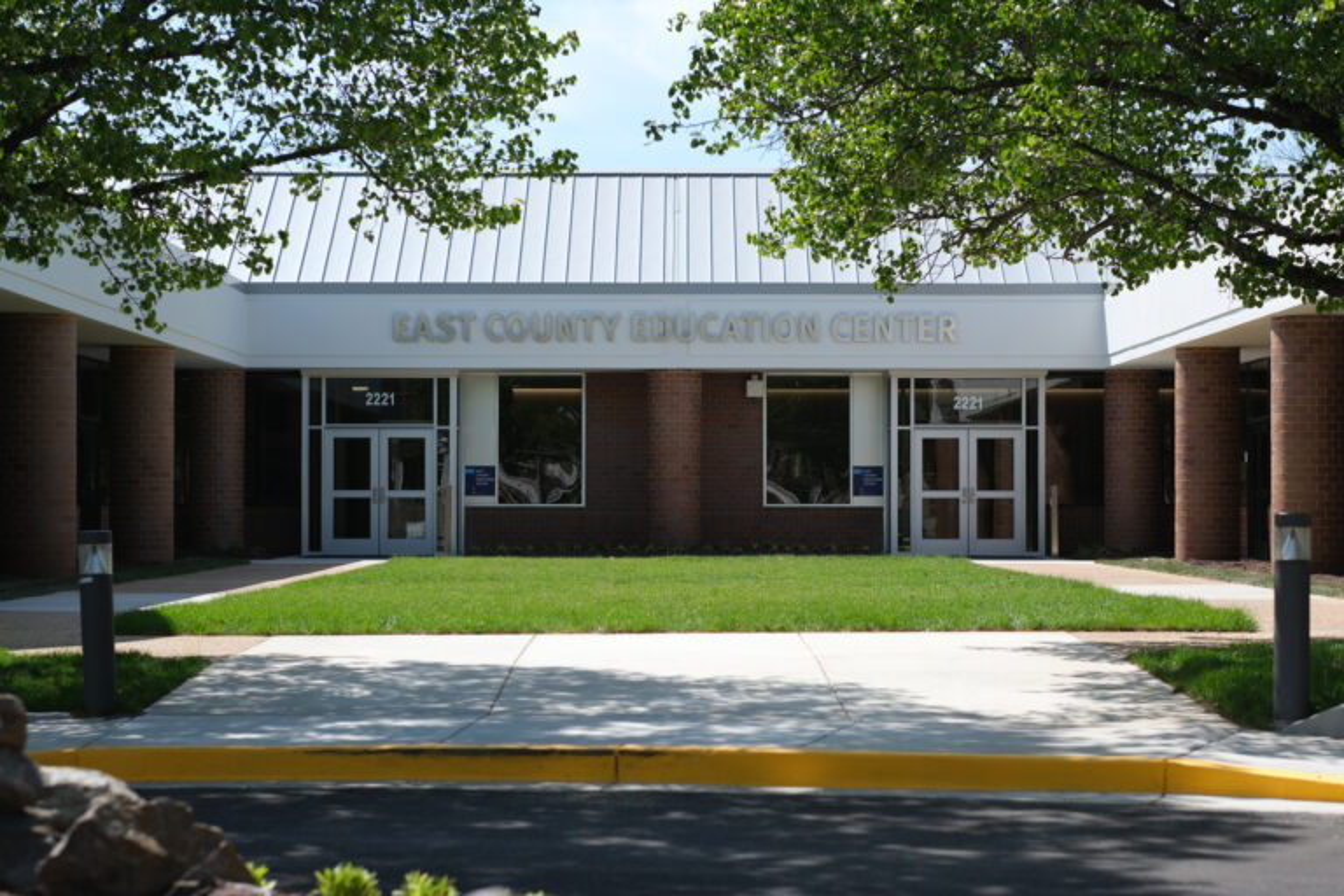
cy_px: 448
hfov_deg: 24.2
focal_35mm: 84
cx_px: 672
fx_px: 3136
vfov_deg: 16.3
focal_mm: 56
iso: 200
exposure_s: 1/2000
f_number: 3.2
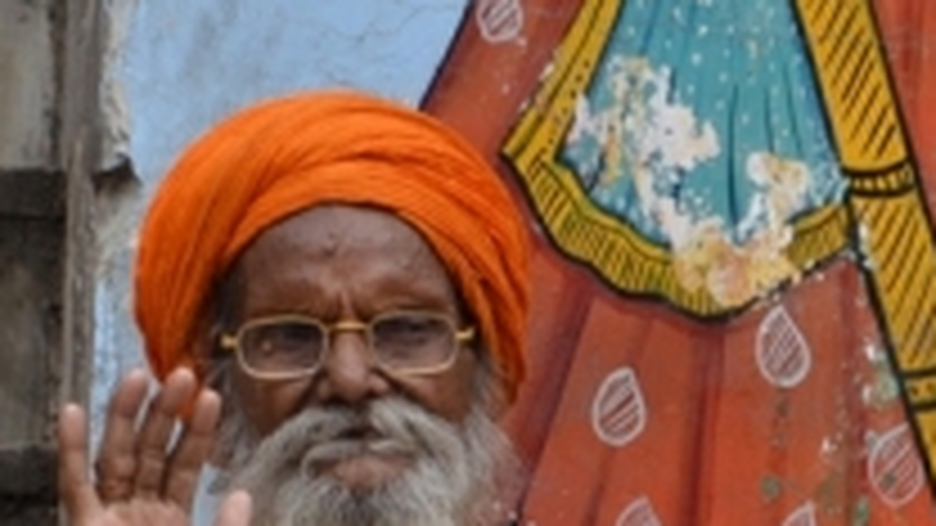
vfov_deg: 4.7
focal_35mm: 257
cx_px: 626
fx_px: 6378
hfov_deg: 8.4
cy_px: 888
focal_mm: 34
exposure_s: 1/1000
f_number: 5.6
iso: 200
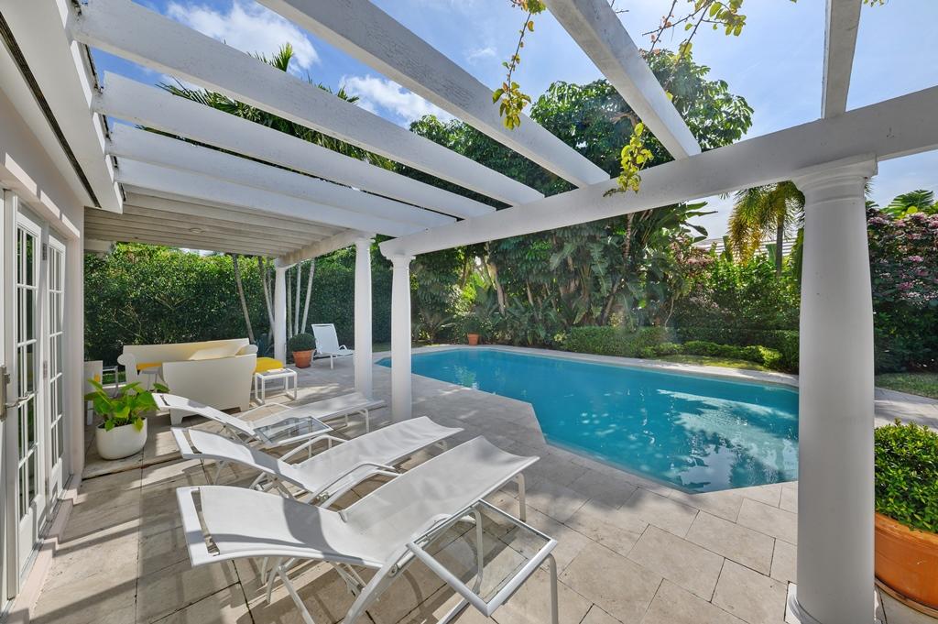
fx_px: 312
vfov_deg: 89.9
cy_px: 312
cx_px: 469
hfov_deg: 112.7
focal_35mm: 12
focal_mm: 12
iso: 100
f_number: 11
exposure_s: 1/400
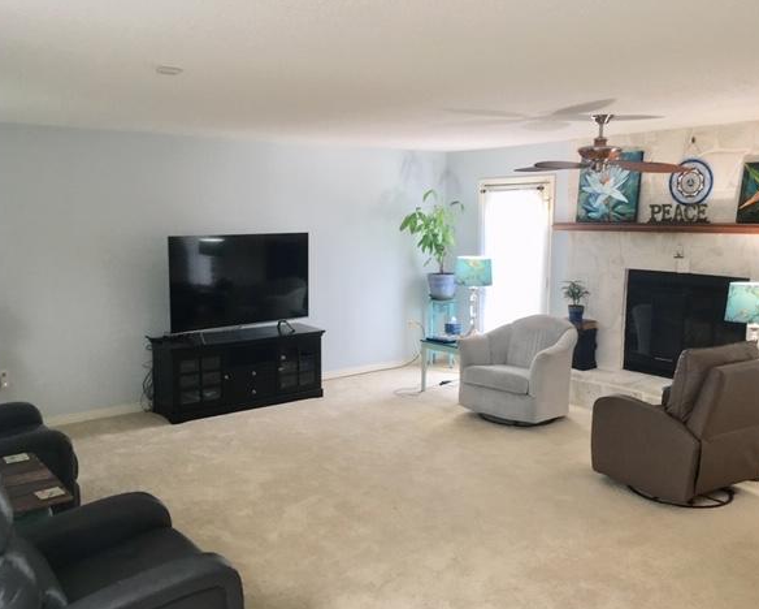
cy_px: 308
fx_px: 697
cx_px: 381
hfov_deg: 57.1
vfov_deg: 47.2
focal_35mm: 31
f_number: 2.2
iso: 100
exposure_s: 1/30
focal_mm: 4.15
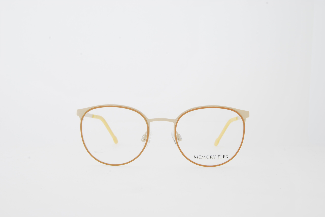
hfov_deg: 35.0
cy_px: 108
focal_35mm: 57
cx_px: 162
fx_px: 515
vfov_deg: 23.8
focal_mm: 38
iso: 100
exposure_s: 1/30
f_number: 18
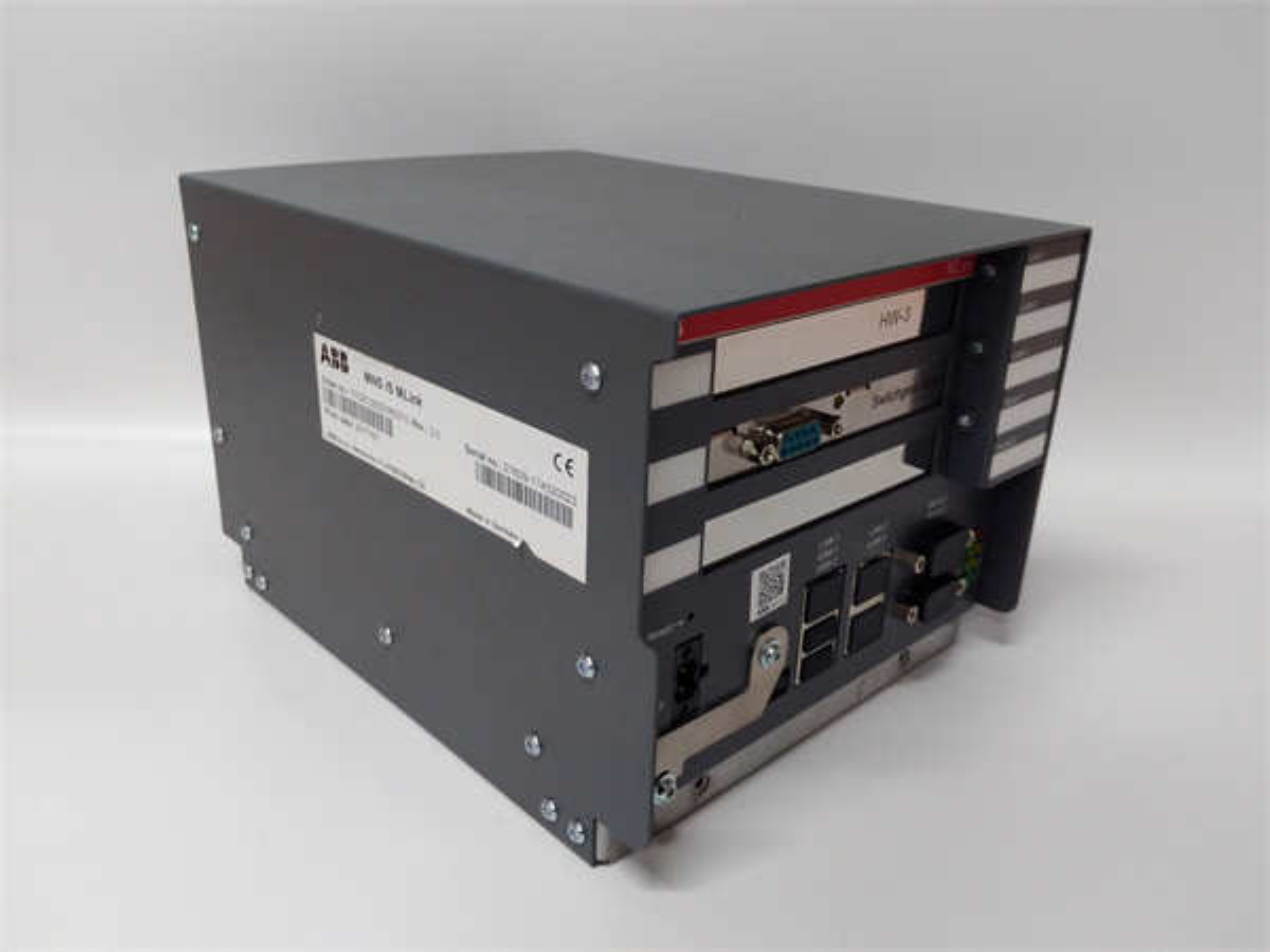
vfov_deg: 51.4
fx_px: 991
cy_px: 476
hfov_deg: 65.3
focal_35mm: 27
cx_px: 635
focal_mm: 3.79
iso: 238
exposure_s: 1/33
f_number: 2
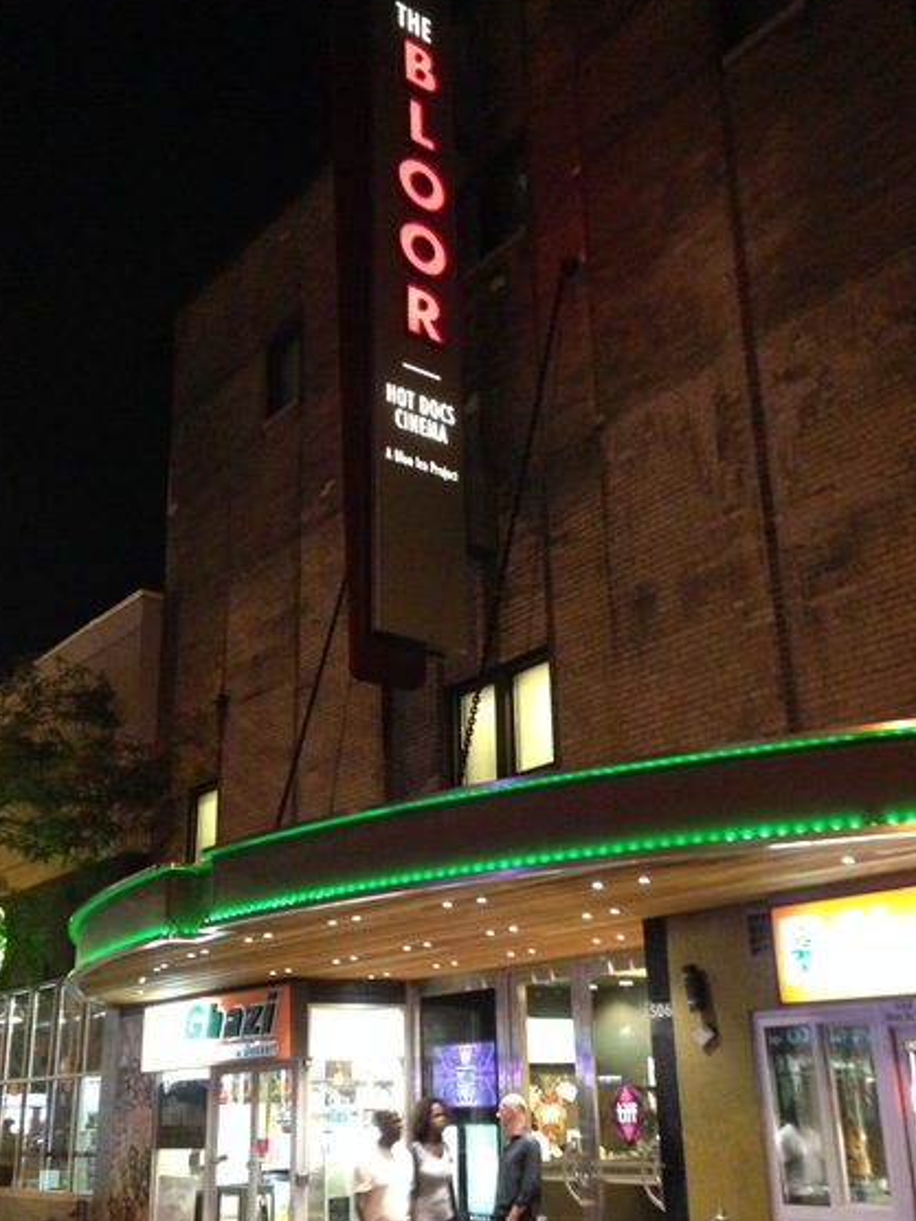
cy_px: 670
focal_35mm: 38
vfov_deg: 48.9
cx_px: 477
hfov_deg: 37.7
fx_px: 1341
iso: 640
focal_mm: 4.12
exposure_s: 1/15
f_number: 2.4
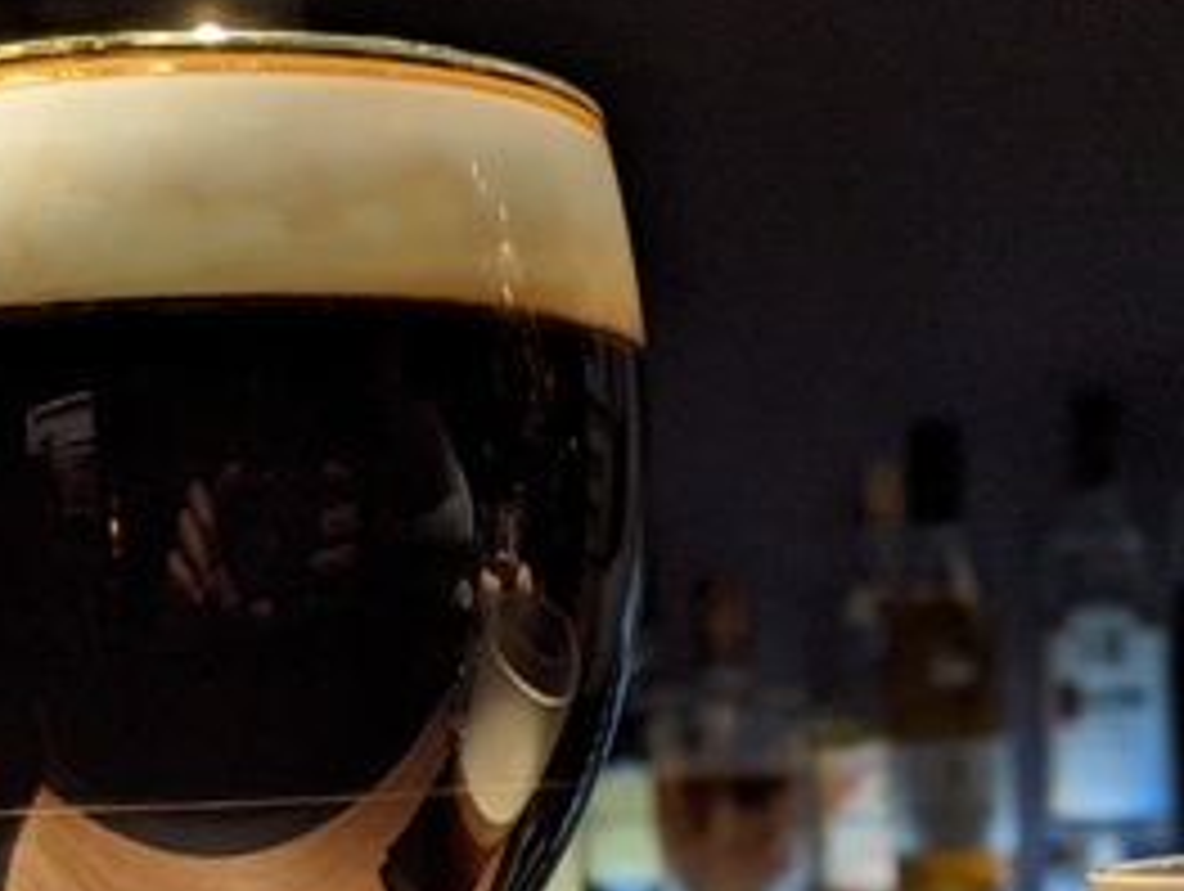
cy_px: 670
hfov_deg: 23.7
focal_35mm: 82
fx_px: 2809
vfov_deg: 17.9
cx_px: 761
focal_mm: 4.38
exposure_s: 1/24.5
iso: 102
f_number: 1.73
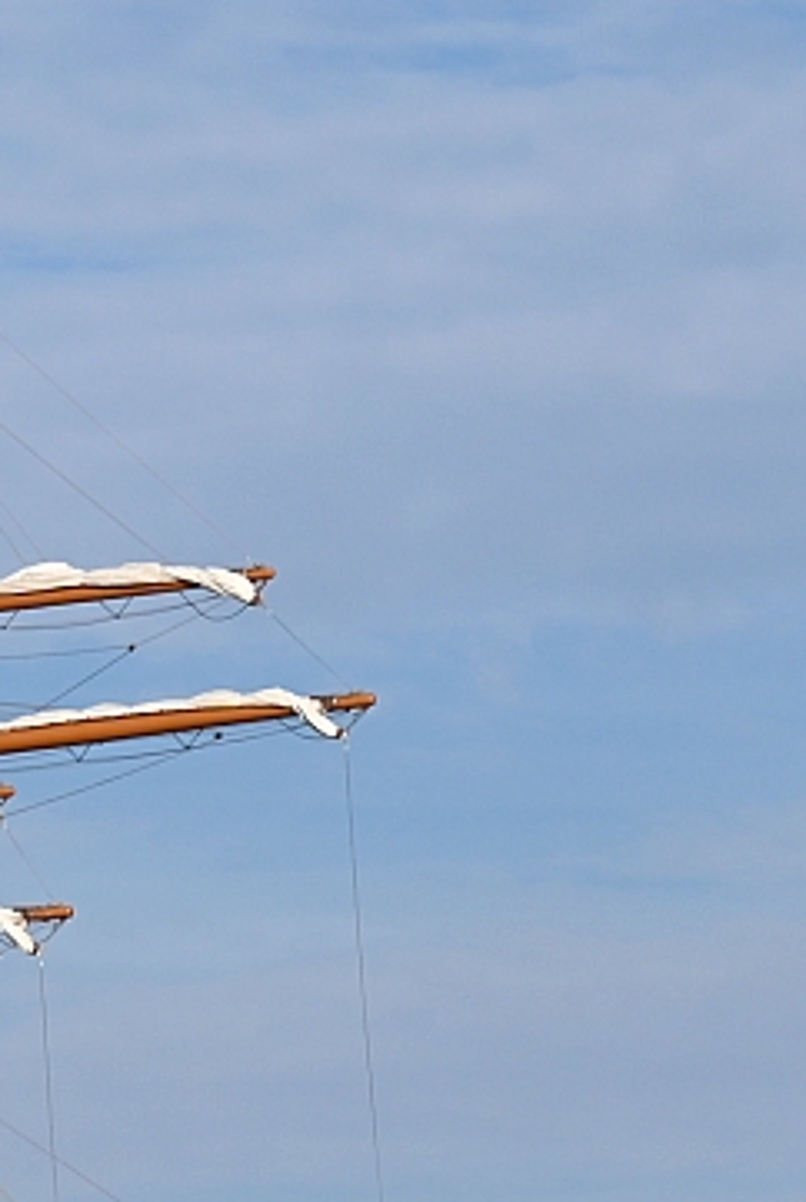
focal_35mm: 340
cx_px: -328
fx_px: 11374
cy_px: 1582
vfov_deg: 6.0
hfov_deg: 4.0
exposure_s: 1/500
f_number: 5.6
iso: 100
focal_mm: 120
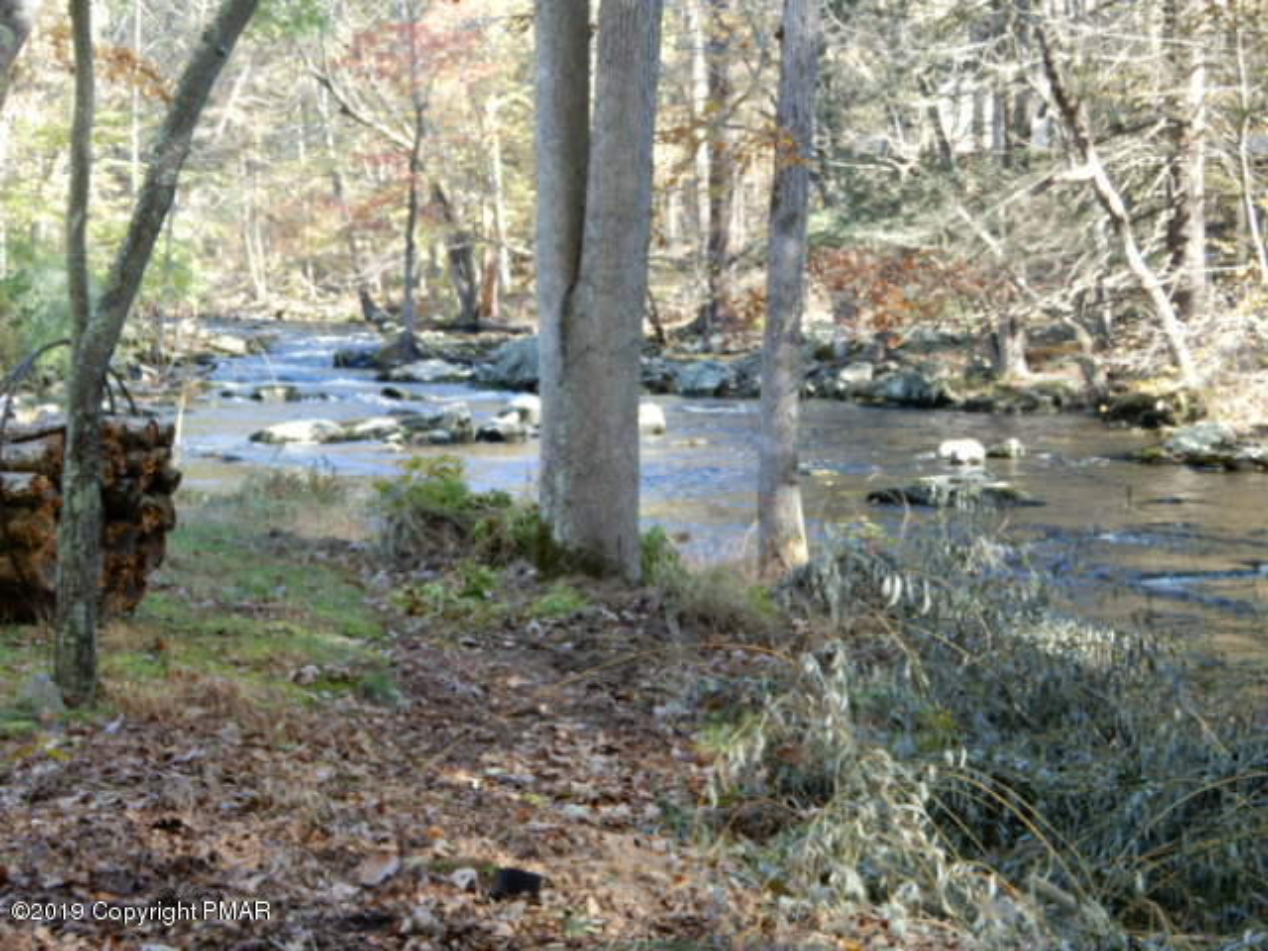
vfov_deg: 21.0
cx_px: 634
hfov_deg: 27.8
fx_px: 2564
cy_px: 476
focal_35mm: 70
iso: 80
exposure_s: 1/30
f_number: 4.5
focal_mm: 12.5
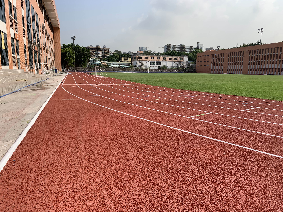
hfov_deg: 67.3
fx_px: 213
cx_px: 142
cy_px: 106
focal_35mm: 26
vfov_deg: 53.1
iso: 25
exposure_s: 1/1634
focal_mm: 4.25
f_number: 1.8
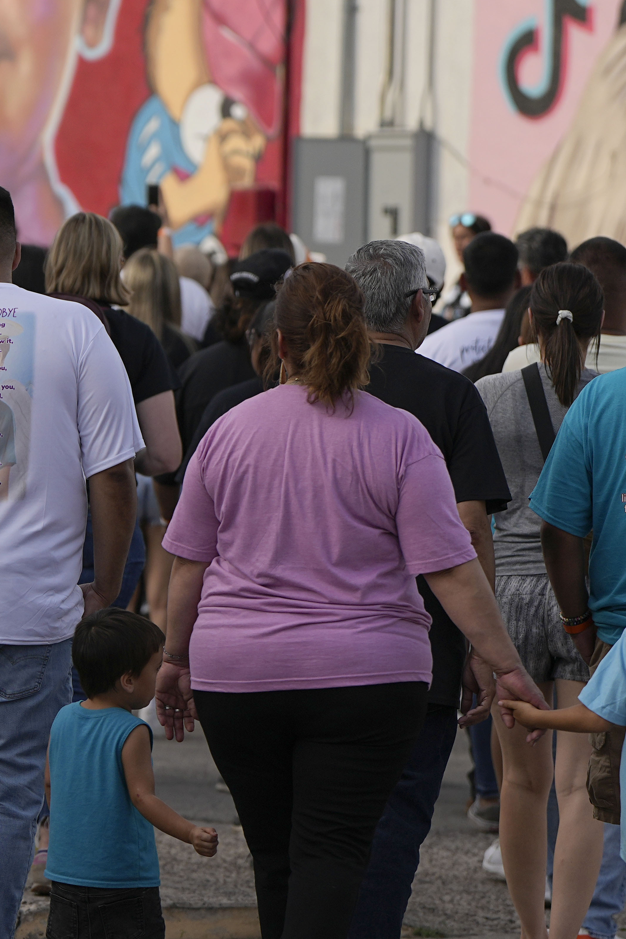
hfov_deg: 4.6
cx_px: -96
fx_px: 7799
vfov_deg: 6.9
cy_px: 358
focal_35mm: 299
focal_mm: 110
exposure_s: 1/2500
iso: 160
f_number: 2.8
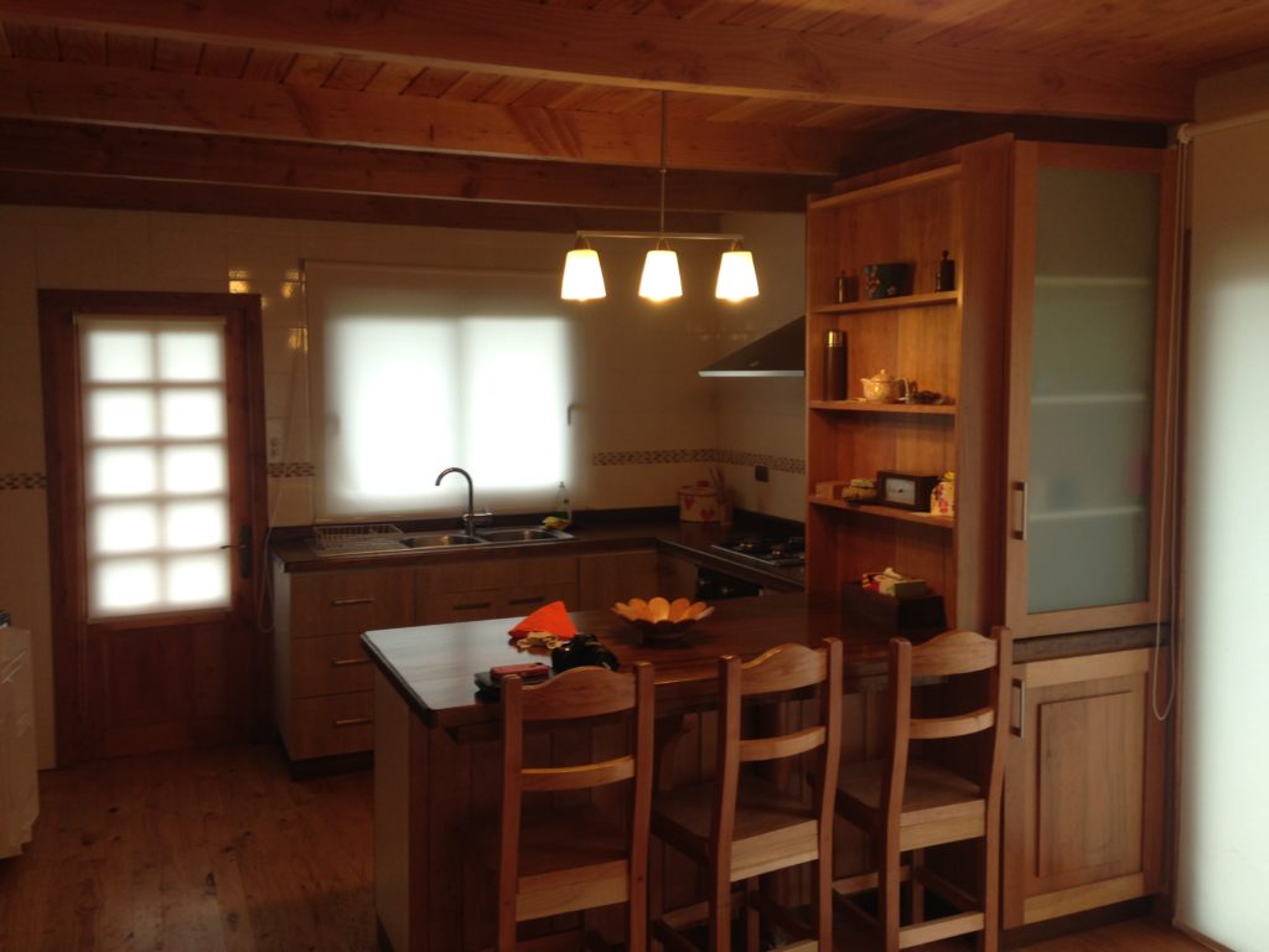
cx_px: 634
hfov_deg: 55.4
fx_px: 1210
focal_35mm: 33
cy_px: 476
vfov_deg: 42.9
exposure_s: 1/40
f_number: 2.4
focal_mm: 4.12
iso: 50
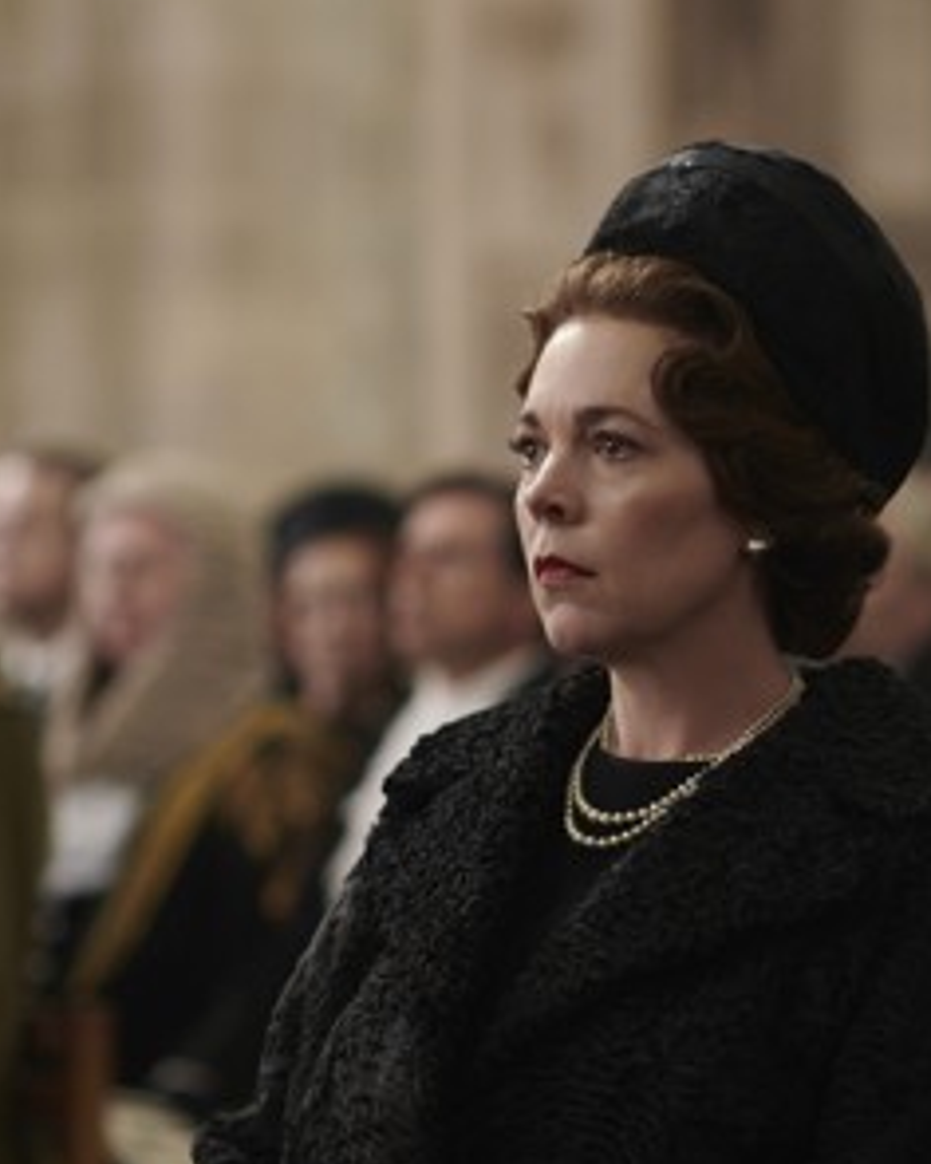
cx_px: 852
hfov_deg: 8.5
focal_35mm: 182
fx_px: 6269
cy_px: 679
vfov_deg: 10.6
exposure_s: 1/200
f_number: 2.2
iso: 400
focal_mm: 85
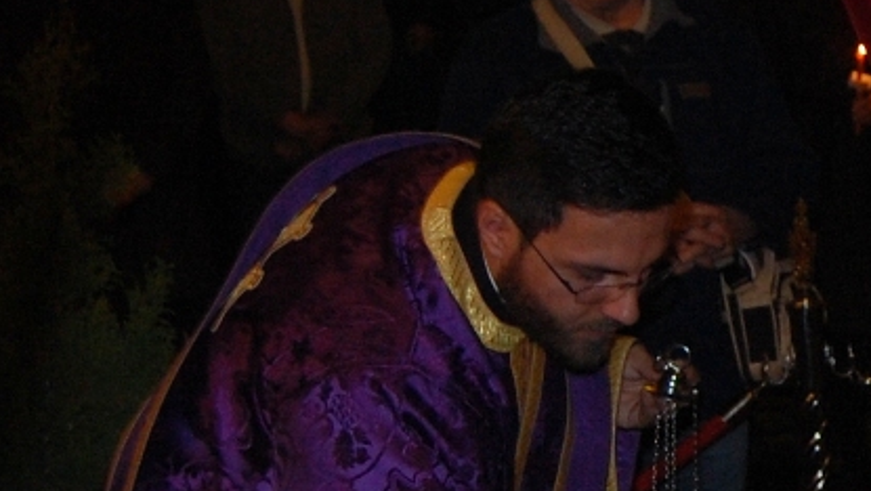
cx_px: 1188
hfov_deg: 16.6
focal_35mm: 121
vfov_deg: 10.0
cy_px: 311
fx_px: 2796
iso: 400
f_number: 3.8
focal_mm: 20
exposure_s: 1/60
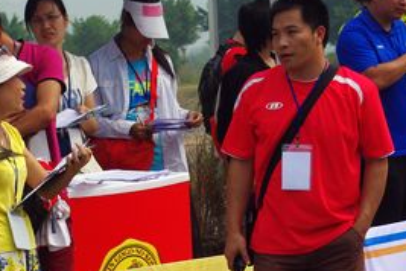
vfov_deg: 6.4
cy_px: 236
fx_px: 2425
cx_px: 278
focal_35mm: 215
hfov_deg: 9.6
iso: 200
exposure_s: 1/1000
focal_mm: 55
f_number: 8
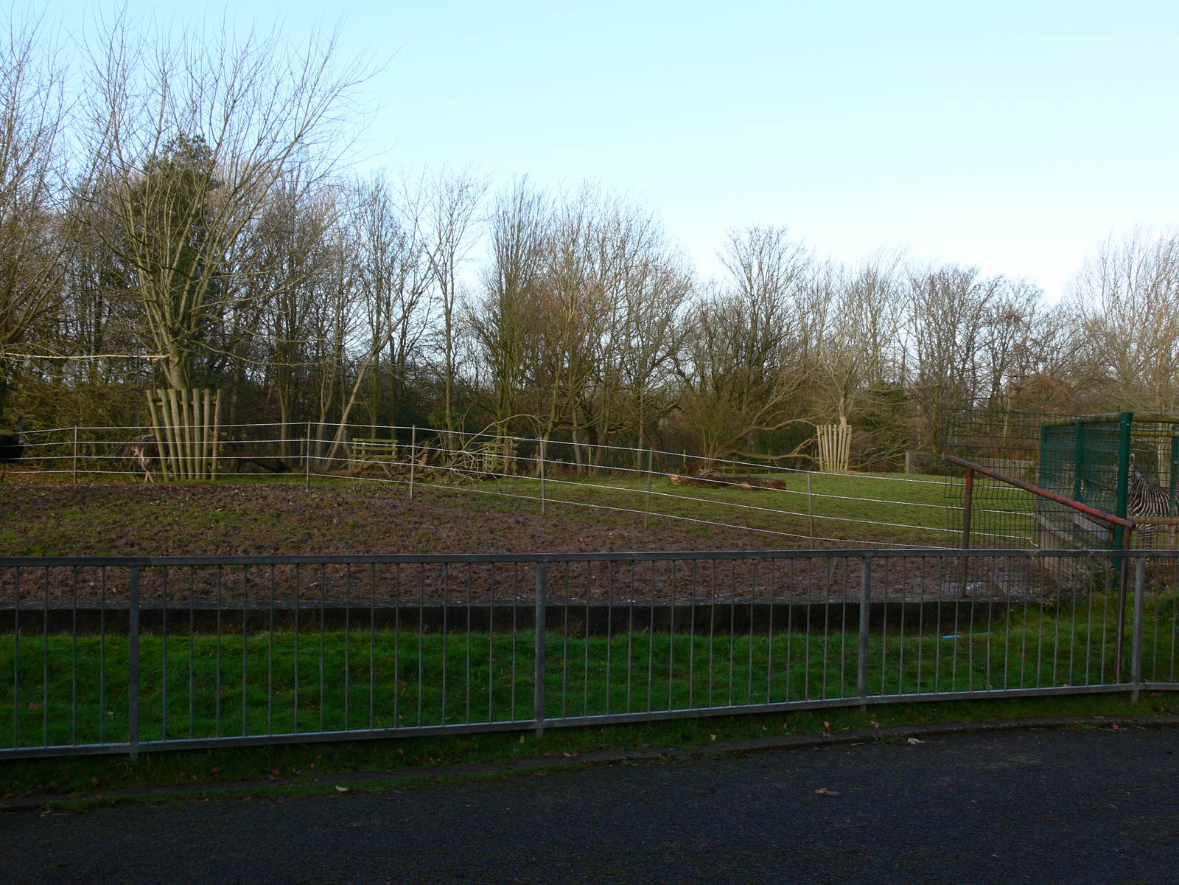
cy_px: 442
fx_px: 1192
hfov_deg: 52.6
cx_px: 590
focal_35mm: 35
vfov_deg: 40.7
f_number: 5.6
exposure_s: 1/100
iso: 80
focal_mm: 7.4
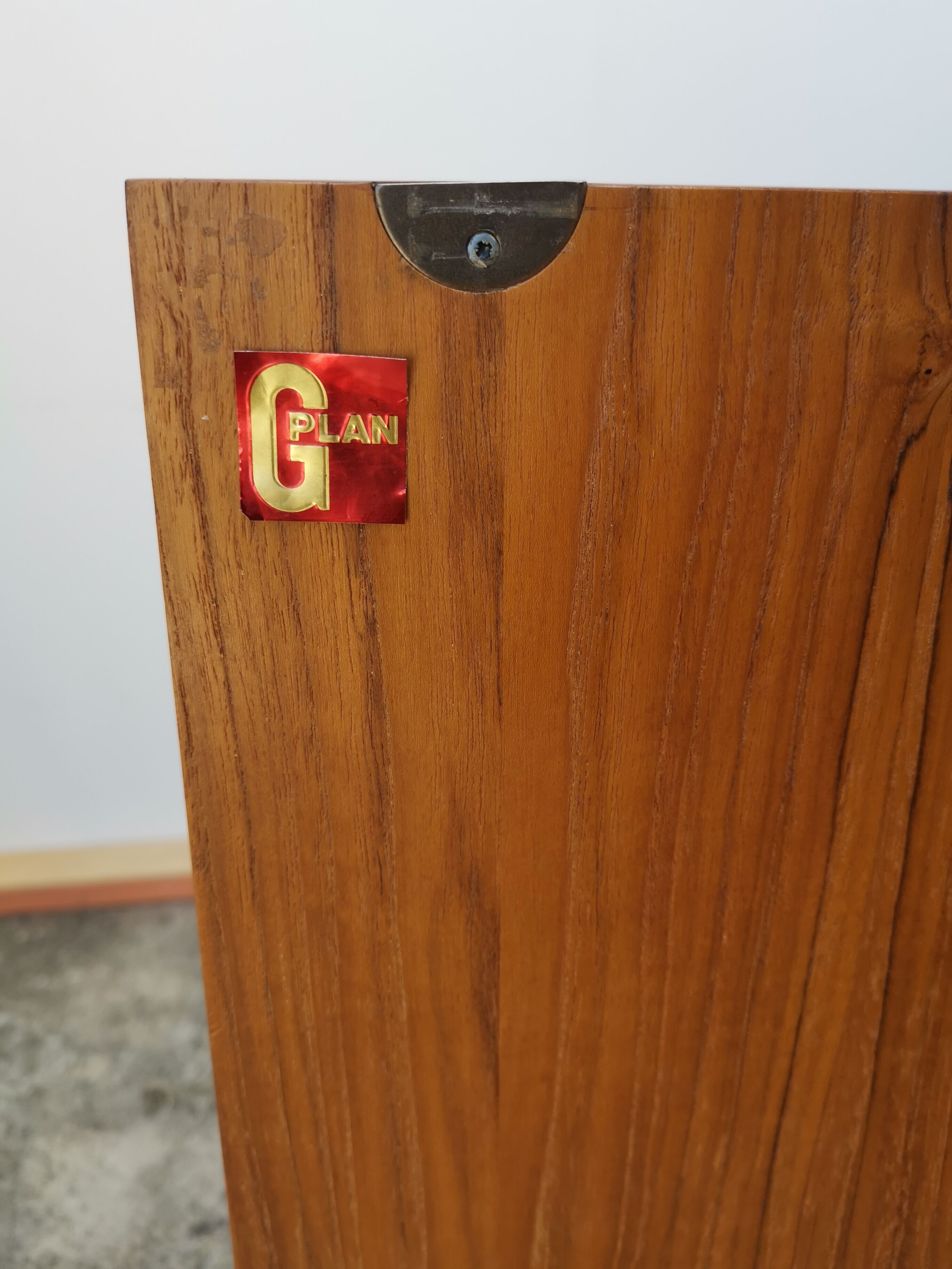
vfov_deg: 65.3
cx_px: 476
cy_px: 634
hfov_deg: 51.4
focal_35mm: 27
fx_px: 990
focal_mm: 5.58
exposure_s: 1/179
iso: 50
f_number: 1.8
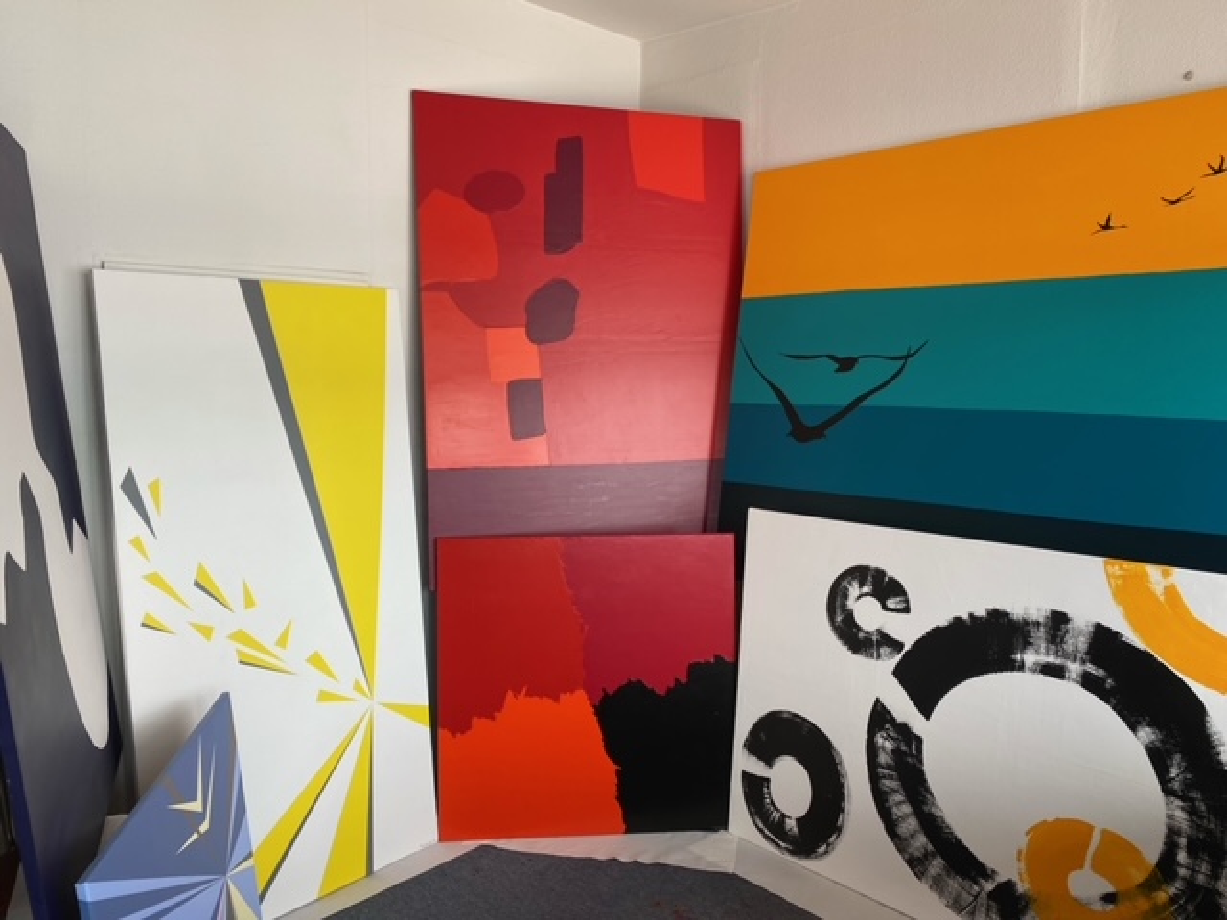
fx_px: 922
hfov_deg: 67.3
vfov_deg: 53.1
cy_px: 460
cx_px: 614
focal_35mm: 26
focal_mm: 4.25
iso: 64
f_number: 1.8
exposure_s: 1/121
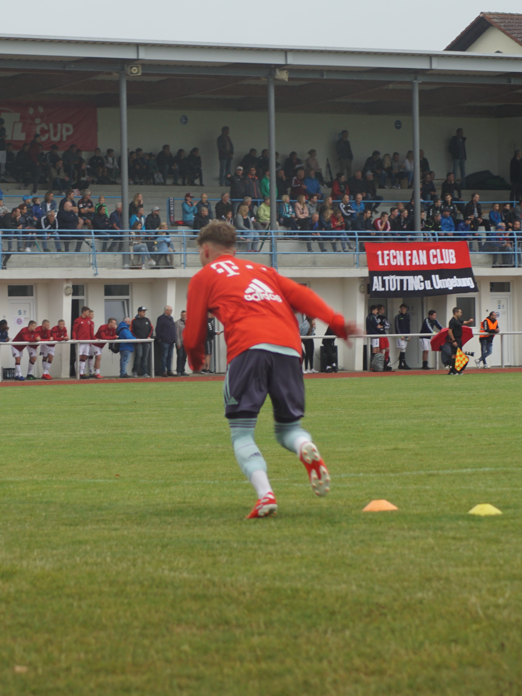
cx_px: 193
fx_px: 3921
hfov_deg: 7.6
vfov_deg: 10.1
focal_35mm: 195
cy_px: 348
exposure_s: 1/200
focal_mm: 90
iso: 100
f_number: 4.5
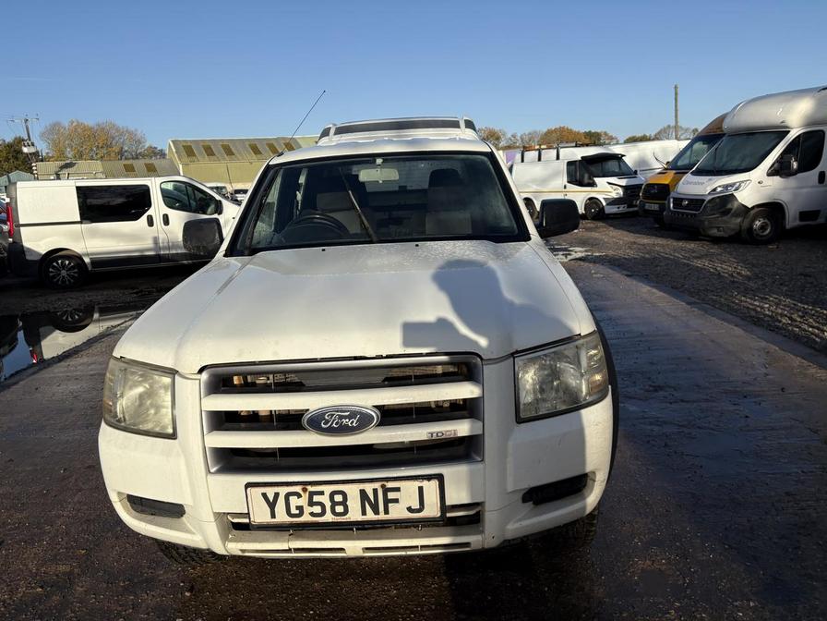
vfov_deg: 53.1
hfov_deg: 67.3
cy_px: 310
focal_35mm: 26
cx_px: 414
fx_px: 621
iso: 50
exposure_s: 1/4950
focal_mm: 5.96
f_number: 1.6
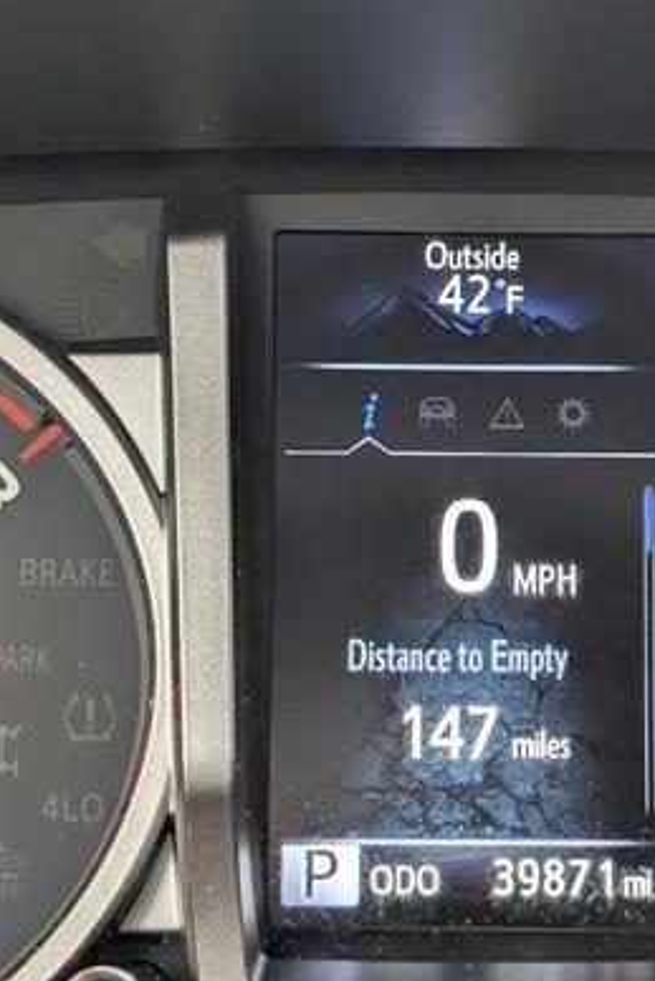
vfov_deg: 24.2
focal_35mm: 84
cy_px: 559
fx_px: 2290
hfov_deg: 16.2
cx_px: 443
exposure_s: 1/200
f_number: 1.68
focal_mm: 6.9
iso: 380
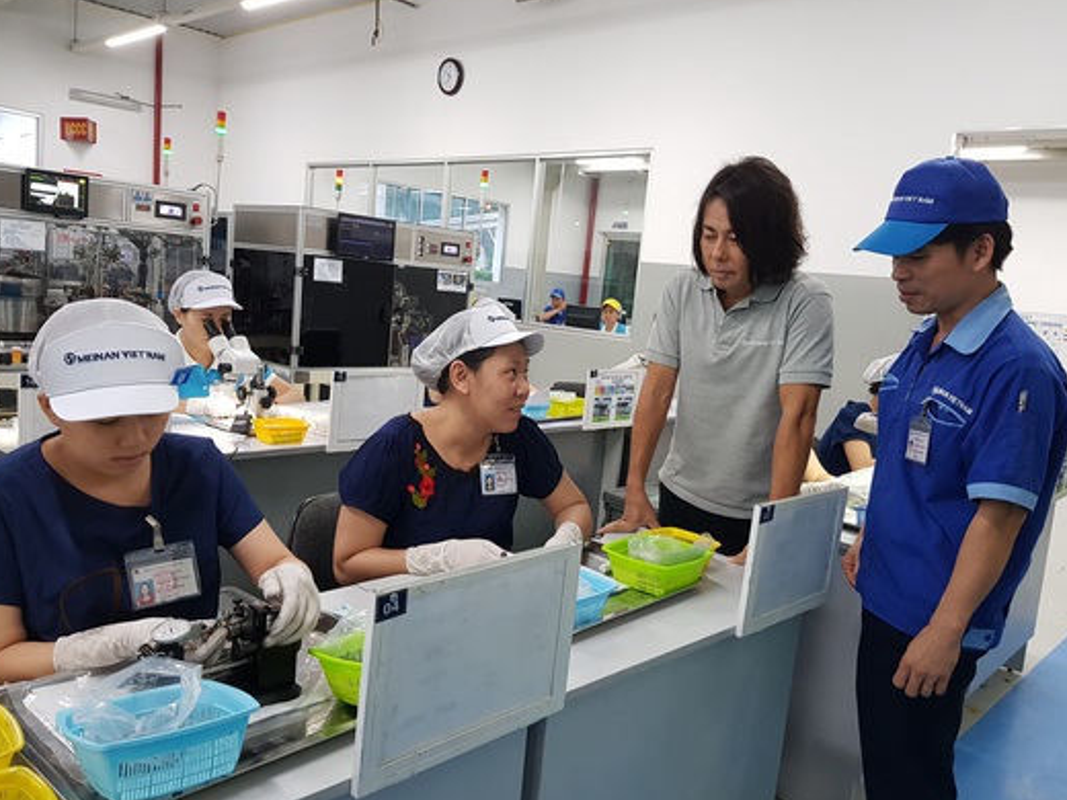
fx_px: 832
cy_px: 401
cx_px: 525
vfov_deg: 51.4
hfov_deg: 65.3
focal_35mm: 27
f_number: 1.7
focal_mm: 4.3
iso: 160
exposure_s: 1/50
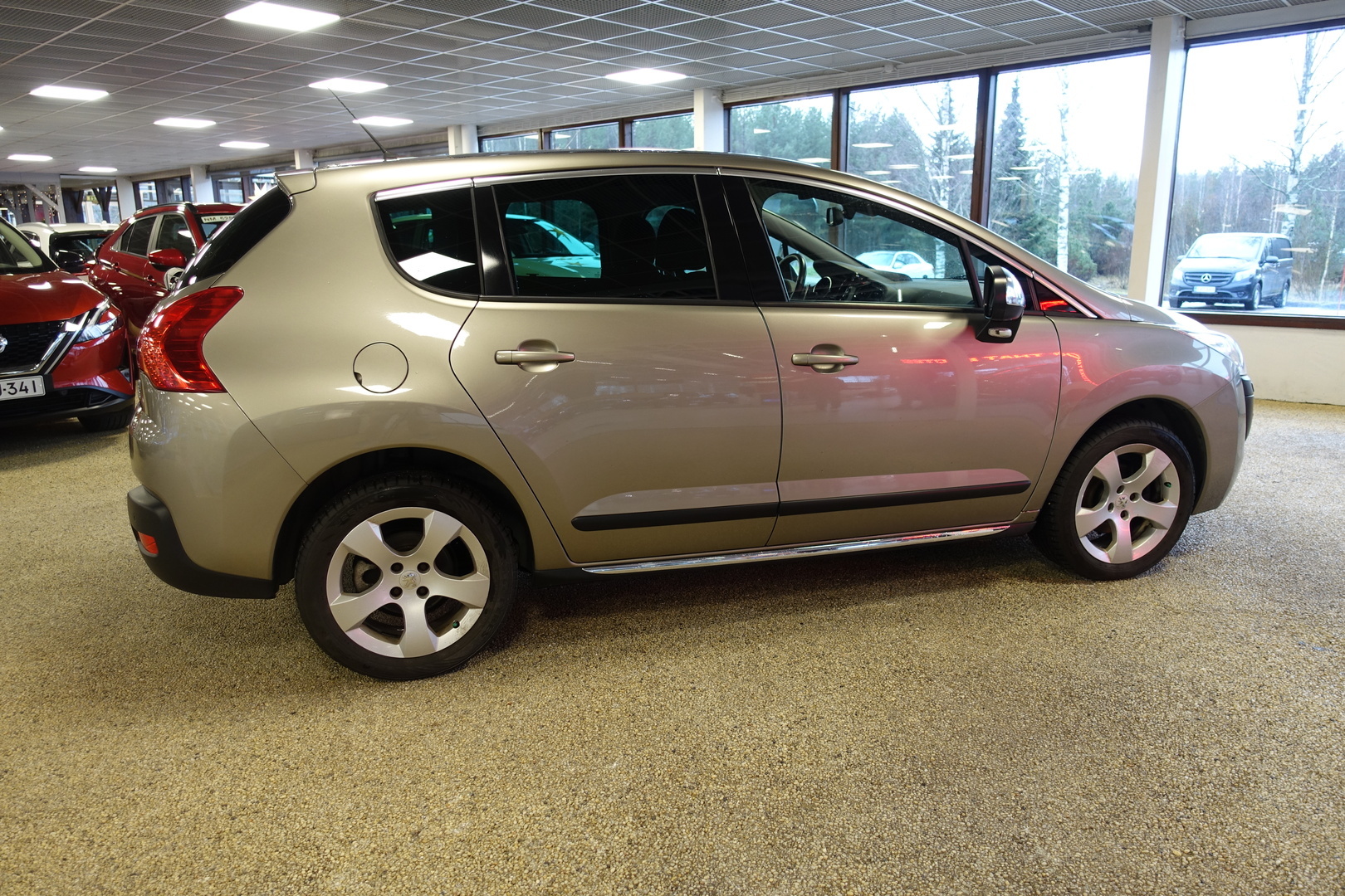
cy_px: 448
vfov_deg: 53.1
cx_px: 672
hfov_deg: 73.7
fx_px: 897
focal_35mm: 24
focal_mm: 8.8
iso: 125
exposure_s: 1/30
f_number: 2
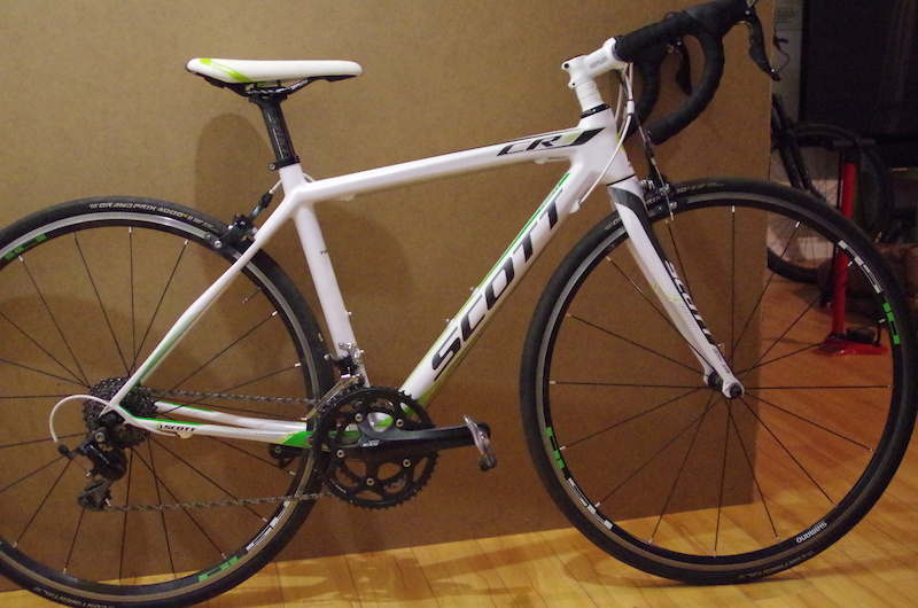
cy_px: 304
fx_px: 1069
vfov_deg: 31.8
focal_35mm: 42
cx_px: 459
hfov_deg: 46.5
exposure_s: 1/60
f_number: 3.8
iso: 12800
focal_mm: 28
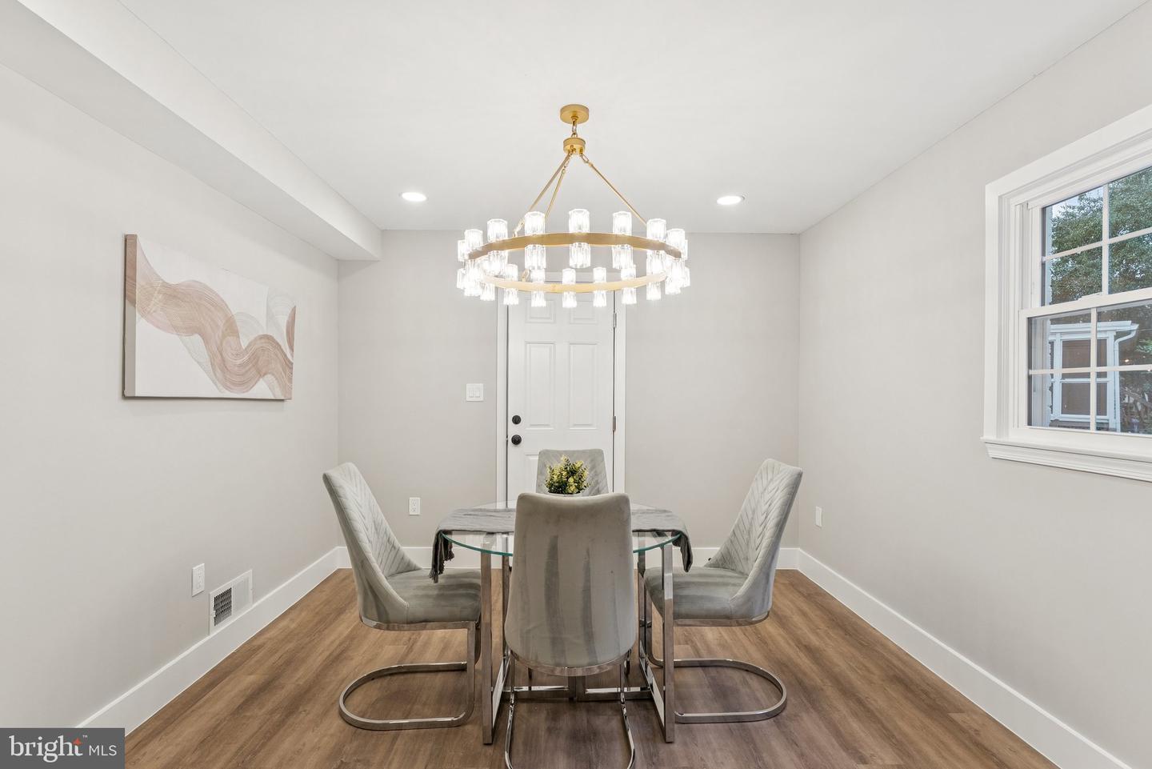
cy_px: 384
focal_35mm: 17
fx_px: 541
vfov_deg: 70.8
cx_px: 576
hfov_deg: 93.6
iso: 250
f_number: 9
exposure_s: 1/10
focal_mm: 16.9
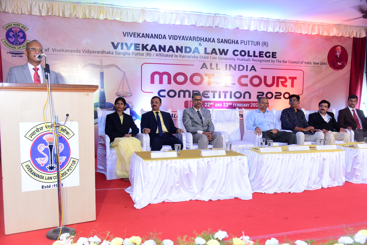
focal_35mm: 32
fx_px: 326
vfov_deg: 41.1
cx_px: 184
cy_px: 122
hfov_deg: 58.7
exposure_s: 1/125
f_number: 5
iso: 1250
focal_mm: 32
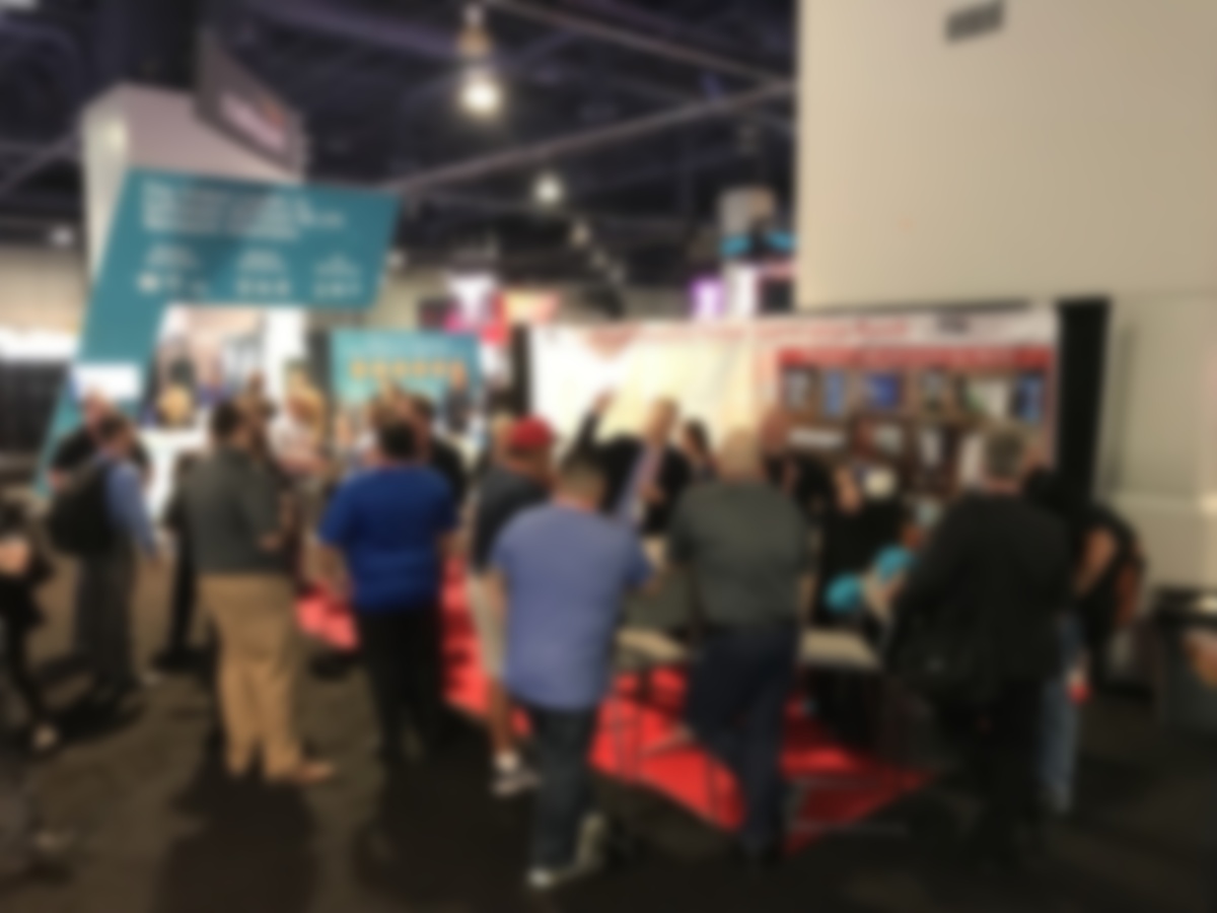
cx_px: 608
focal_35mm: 28
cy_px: 456
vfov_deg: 49.7
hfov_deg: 63.4
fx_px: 984
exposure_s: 1/12
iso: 100
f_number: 1.8
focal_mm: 3.99
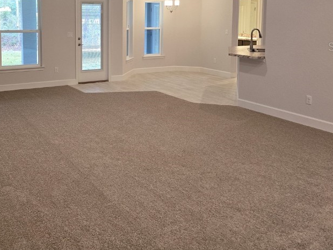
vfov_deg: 36.3
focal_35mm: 38
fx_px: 366
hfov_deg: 48.0
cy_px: 46
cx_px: 104
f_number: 1.7
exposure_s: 1/120
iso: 250
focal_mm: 6.3
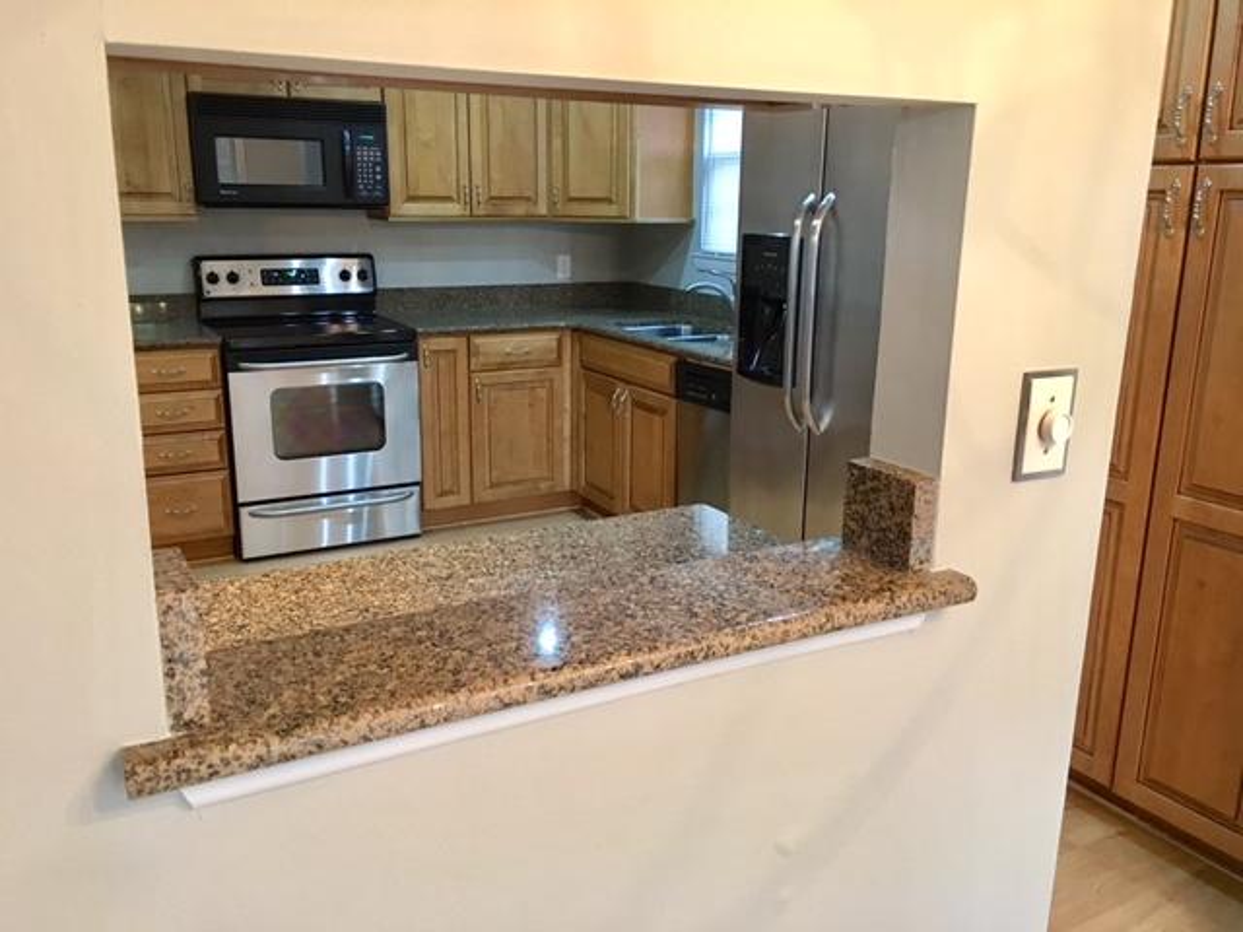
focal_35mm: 29
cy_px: 466
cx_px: 622
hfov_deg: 61.7
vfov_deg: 48.2
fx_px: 1041
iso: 80
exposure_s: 1/15
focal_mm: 4.15
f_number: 2.2
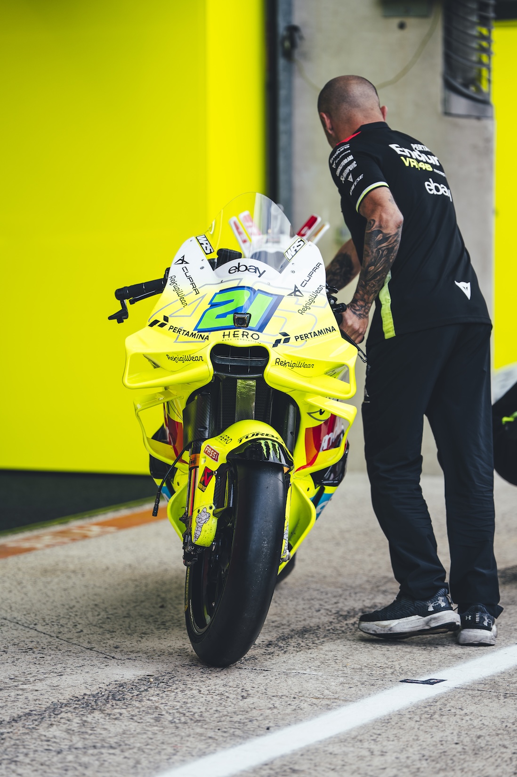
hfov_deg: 9.6
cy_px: 388
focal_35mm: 143
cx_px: 258
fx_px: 3082
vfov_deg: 14.4
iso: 100
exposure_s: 1/640
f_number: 2.8
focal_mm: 143
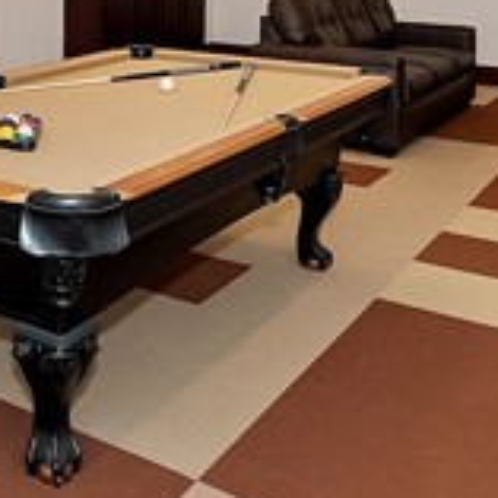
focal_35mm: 52
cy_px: -78
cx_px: 6
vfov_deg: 29.0
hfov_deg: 30.6
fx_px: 846
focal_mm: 10
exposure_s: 1/20
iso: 400
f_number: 8
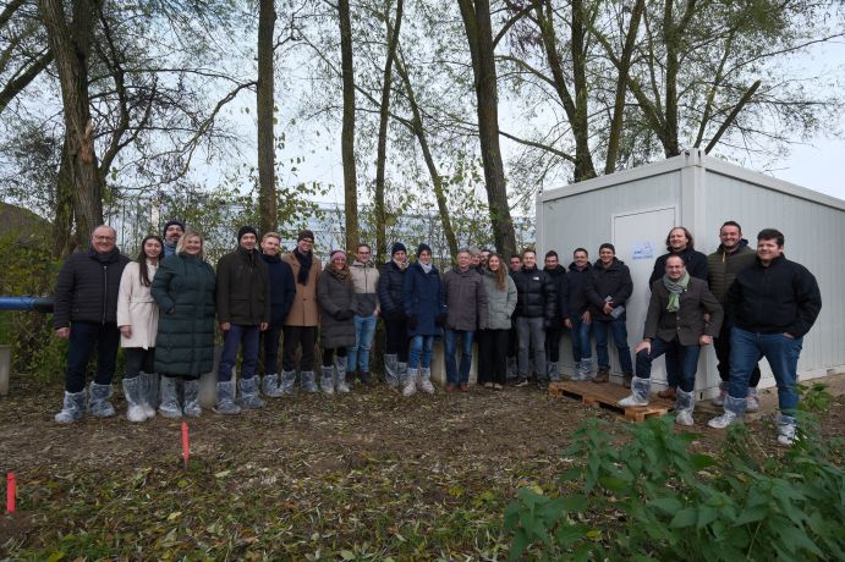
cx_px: 422
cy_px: 281
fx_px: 446
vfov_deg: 64.5
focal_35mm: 19
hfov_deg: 86.9
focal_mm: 12.6
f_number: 5.6
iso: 250
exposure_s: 1/140
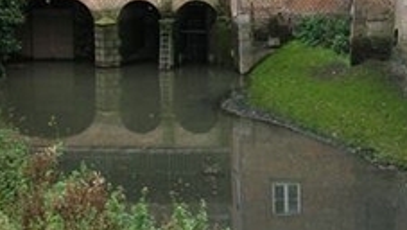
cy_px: -61
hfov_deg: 22.7
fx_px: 993
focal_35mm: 92
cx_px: 344
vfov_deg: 12.8
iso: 80
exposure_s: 1/160
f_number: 2.9
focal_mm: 5.7
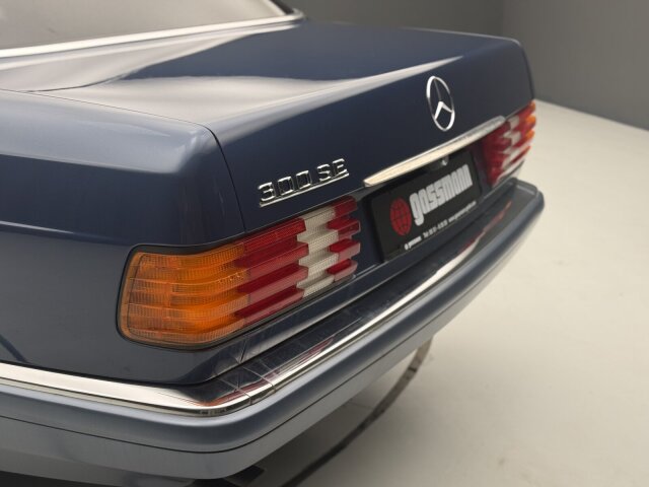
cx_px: 324
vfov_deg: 30.3
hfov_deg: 39.7
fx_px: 900
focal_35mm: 48
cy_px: 244
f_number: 1.78
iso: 100
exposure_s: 1/49
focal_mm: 6.76
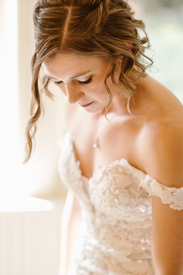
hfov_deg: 16.1
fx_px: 649
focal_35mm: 85
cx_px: 92
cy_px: 138
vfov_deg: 23.9
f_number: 2
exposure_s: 1/400
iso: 800
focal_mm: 85
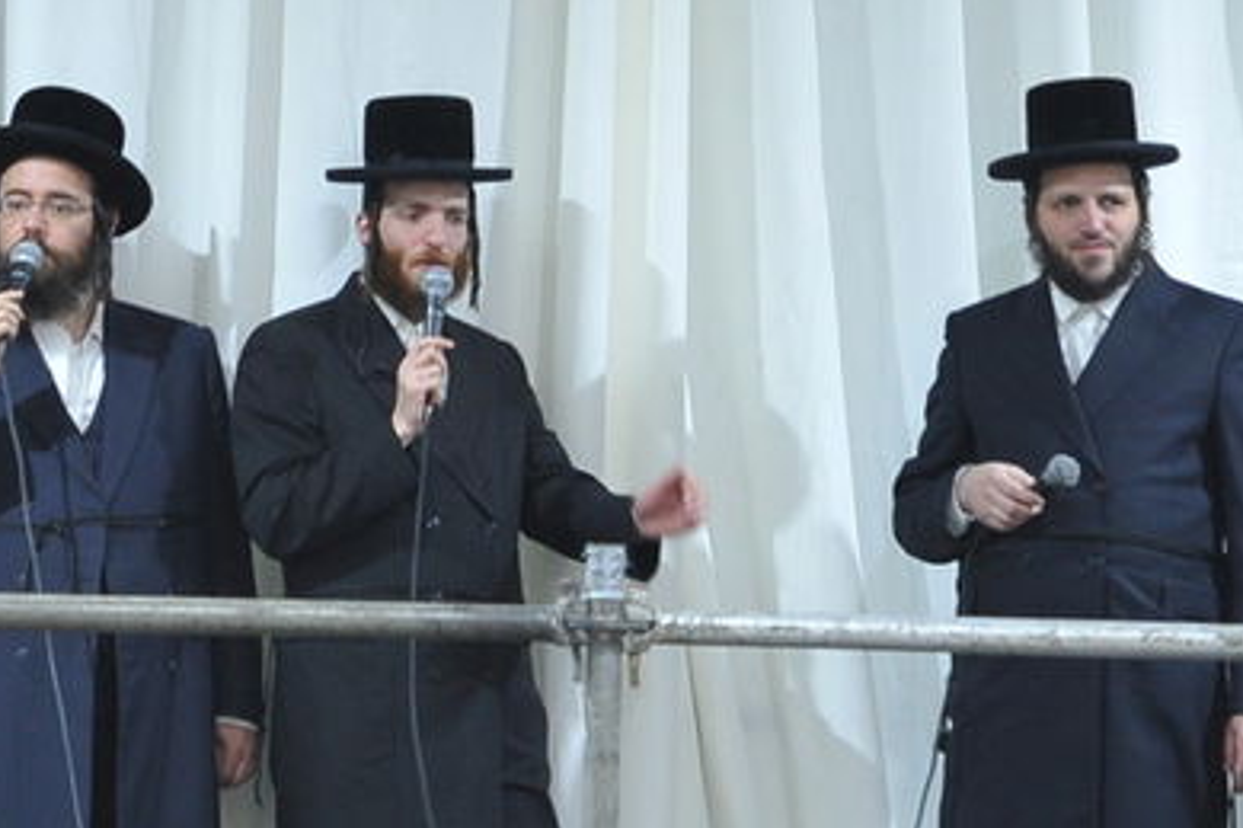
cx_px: 121
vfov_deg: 3.1
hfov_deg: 4.7
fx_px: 15151
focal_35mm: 439
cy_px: 225
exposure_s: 1/80
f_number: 2.8
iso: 1250
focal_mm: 122
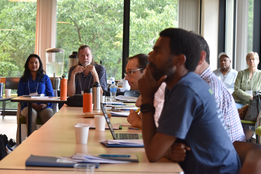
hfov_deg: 23.5
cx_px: 130
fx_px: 627
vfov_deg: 15.8
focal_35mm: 87
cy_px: 87
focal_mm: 55
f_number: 4.5
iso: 560
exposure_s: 1/60
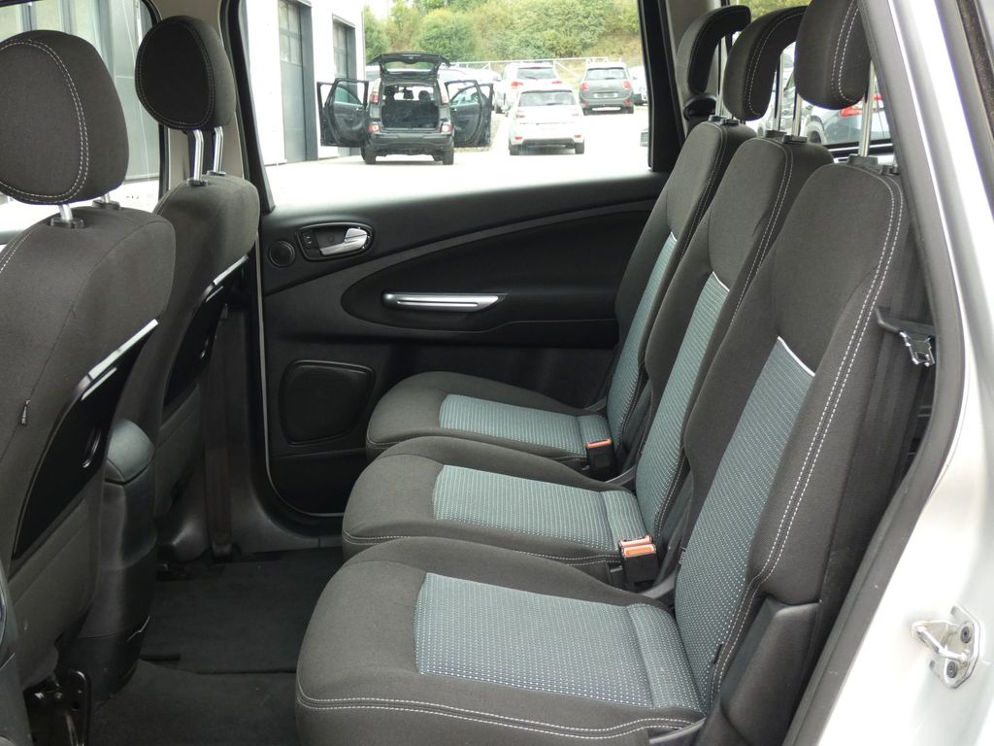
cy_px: 373
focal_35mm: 43
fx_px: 1235
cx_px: 497
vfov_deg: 33.6
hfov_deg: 43.9
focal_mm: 7.8
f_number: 3.7
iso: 200
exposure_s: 1/80
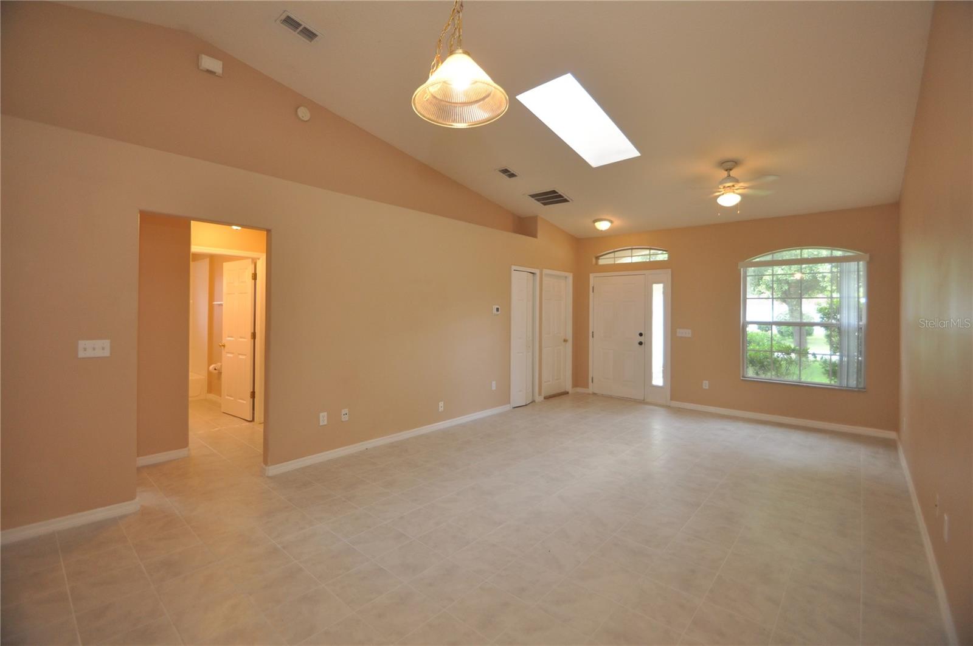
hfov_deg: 100.5
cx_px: 486
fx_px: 405
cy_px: 323
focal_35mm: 15
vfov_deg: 77.2
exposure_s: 1/60
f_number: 4
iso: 450
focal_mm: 10
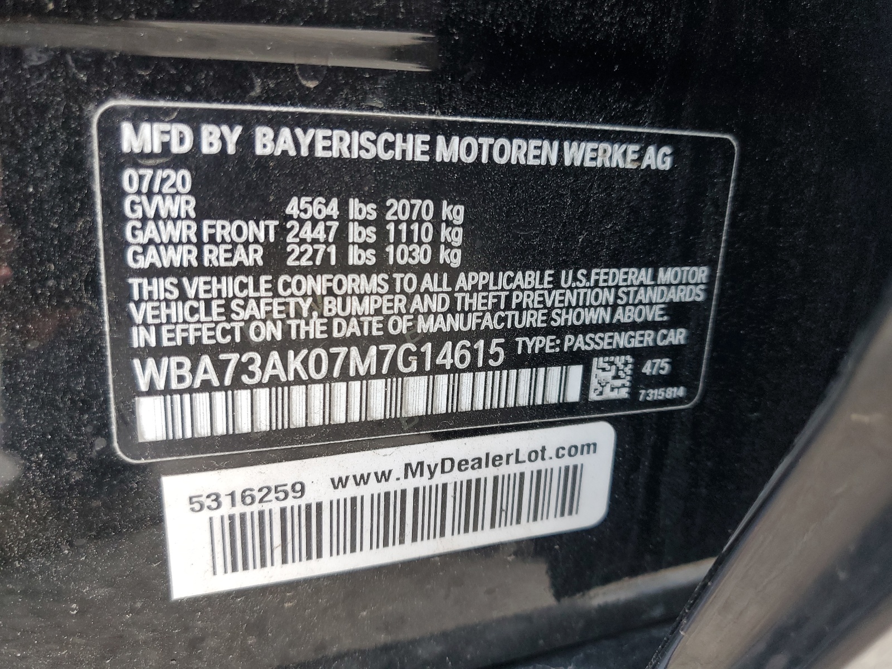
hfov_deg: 67.3
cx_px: 446
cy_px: 334
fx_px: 670
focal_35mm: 26
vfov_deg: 53.1
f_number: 1.5
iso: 74
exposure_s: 1/120
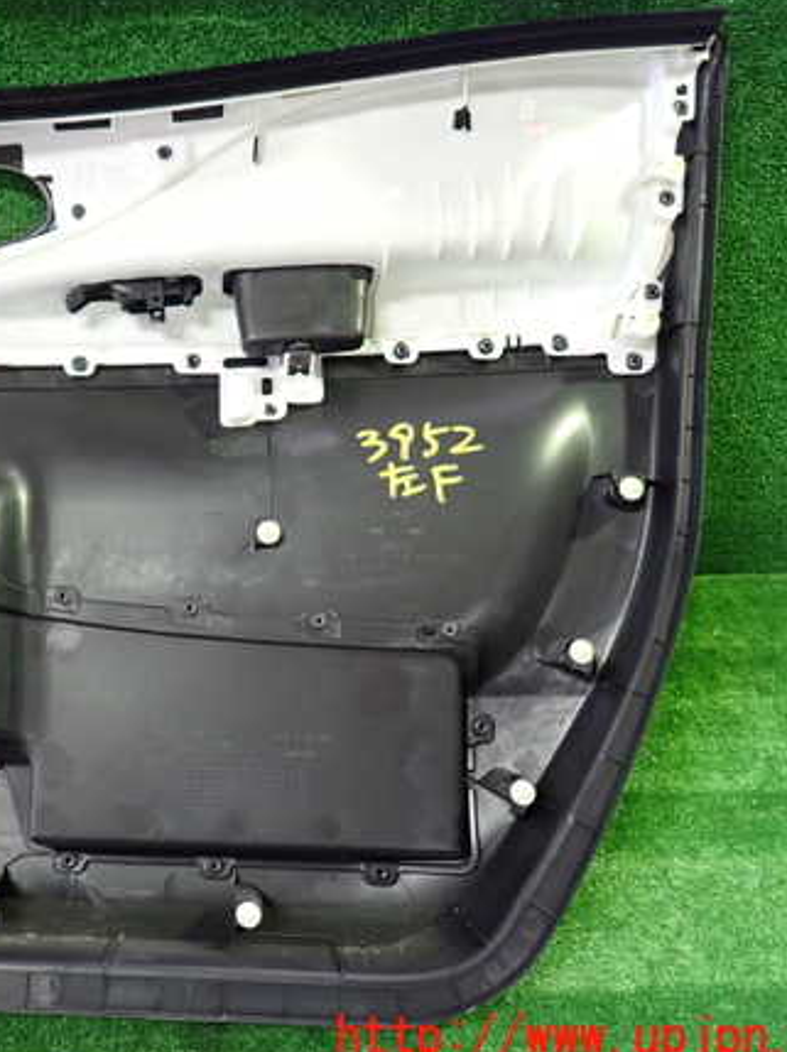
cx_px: 154
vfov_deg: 52.7
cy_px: 517
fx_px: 1063
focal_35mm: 35
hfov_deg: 39.0
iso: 320
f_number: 2
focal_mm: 4.5
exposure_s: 1/30
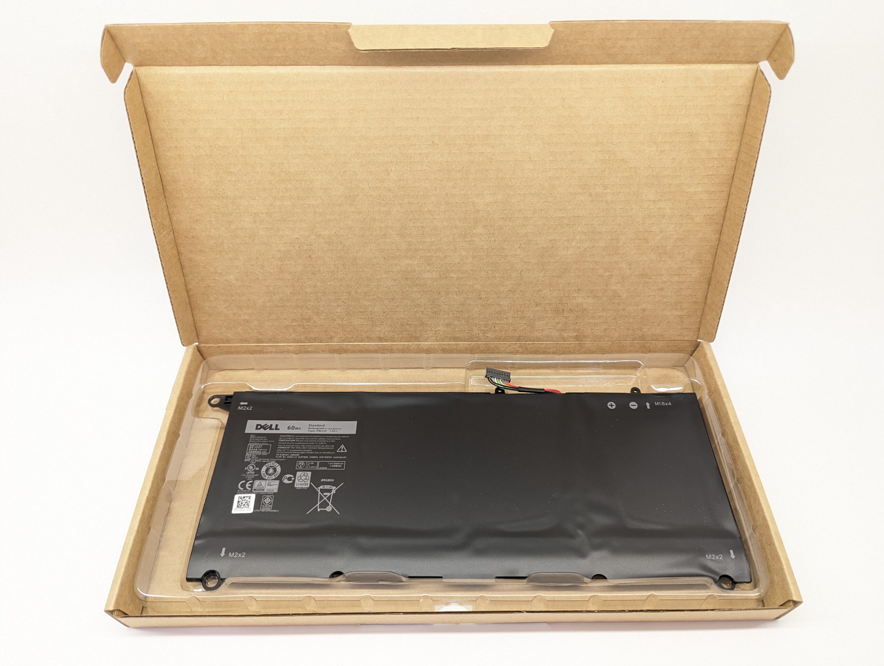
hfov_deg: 71.5
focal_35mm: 24
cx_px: 442
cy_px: 333
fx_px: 614
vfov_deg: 56.9
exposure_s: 1/90
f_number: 1.85
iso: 114
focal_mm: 6.81
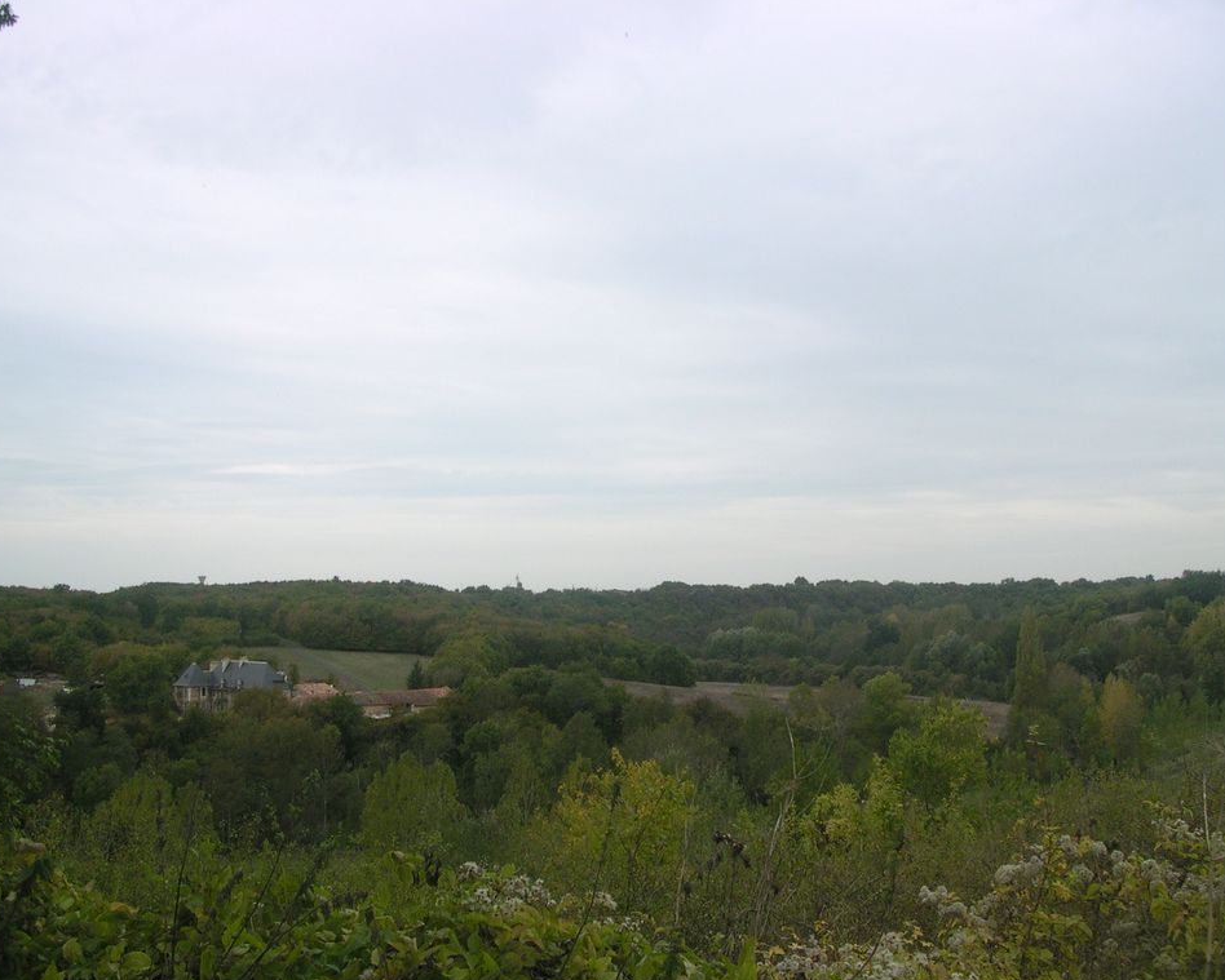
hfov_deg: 46.8
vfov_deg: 38.2
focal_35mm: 39
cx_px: 603
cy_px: 489
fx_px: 1414
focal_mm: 5.6
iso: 100
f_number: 2.7
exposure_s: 1/396
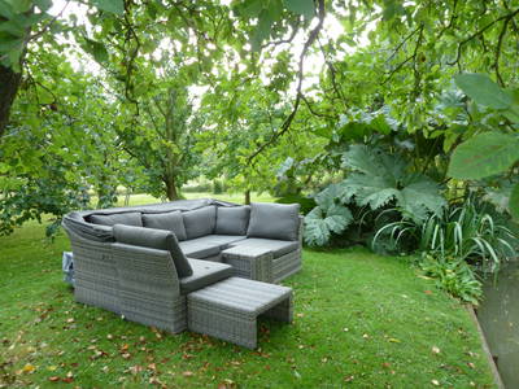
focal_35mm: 25
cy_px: 194
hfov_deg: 69.4
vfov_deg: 54.9
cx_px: 260
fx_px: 375
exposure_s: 1/30
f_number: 3.3
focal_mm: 4.1
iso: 80
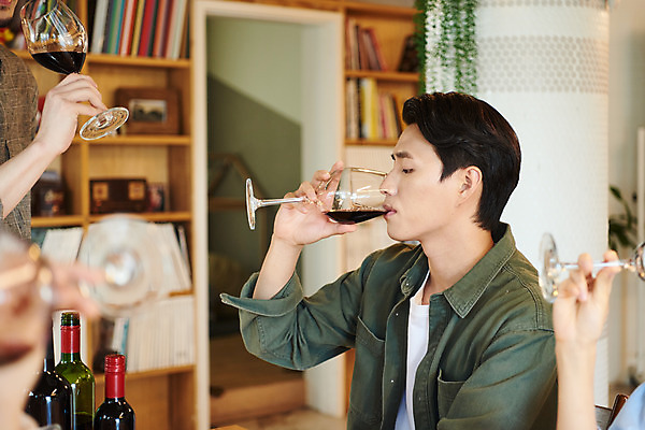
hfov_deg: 35.6
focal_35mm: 56
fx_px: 1003
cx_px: 322
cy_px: 215
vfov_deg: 24.2
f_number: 2.8
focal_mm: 56
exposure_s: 1/100
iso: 800
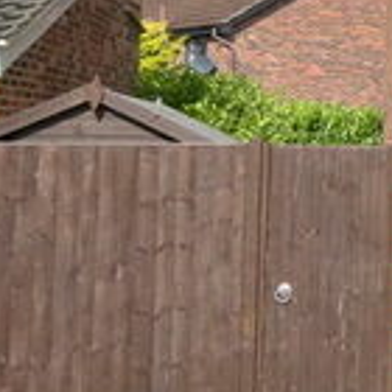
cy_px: 112
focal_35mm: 89
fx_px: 1140
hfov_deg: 15.5
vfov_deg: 19.4
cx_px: 784
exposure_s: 1/320
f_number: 9
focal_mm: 14
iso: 200
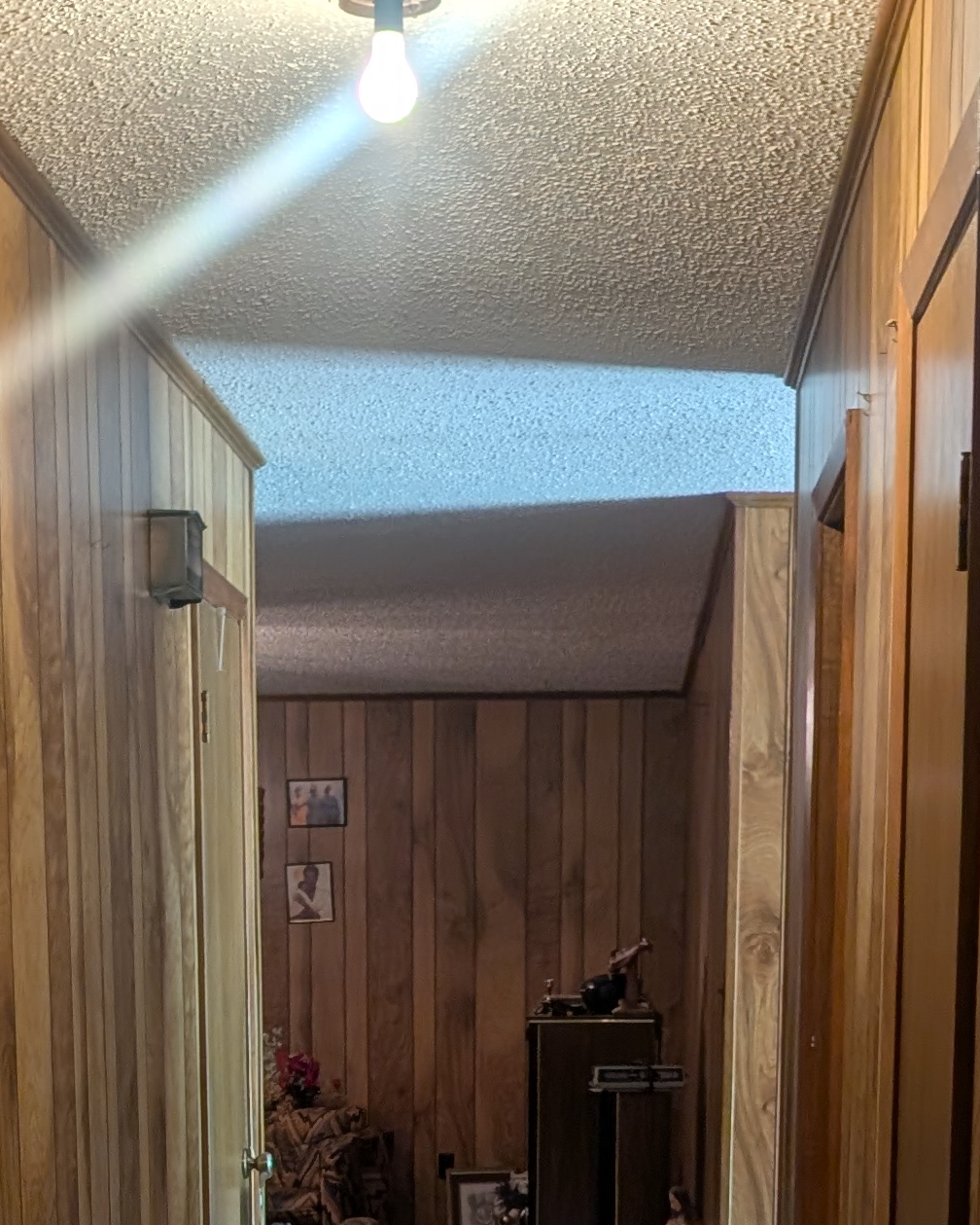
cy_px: 1397
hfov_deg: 20.2
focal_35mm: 76
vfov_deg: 23.3
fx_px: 2754
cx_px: 395
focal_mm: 6.9
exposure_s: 1/120
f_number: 1.68
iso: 33
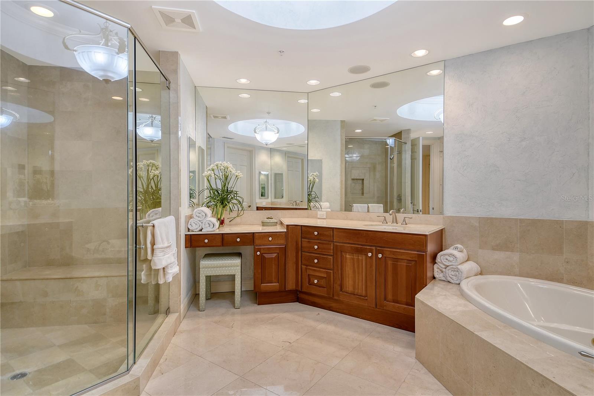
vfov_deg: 67.4
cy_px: 198
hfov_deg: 90.0
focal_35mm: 18
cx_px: 297
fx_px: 297
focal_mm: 12
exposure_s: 1/125
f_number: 7.1
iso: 640
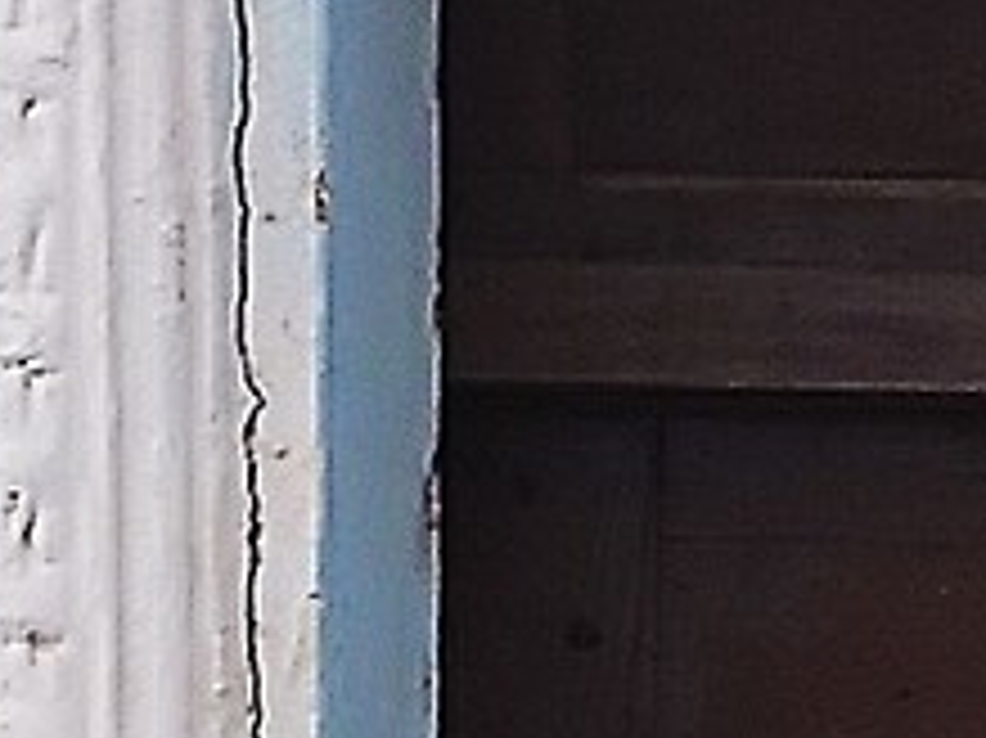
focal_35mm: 819
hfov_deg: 2.4
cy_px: 2970
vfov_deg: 1.8
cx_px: 2433
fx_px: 23316
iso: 400
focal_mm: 52
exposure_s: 1/100
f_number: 5
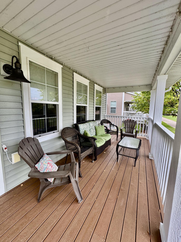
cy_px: 121
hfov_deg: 85.7
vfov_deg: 102.1
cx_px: 90
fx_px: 98
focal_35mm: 14
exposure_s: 1/174
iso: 40
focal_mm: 2.22
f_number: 2.2
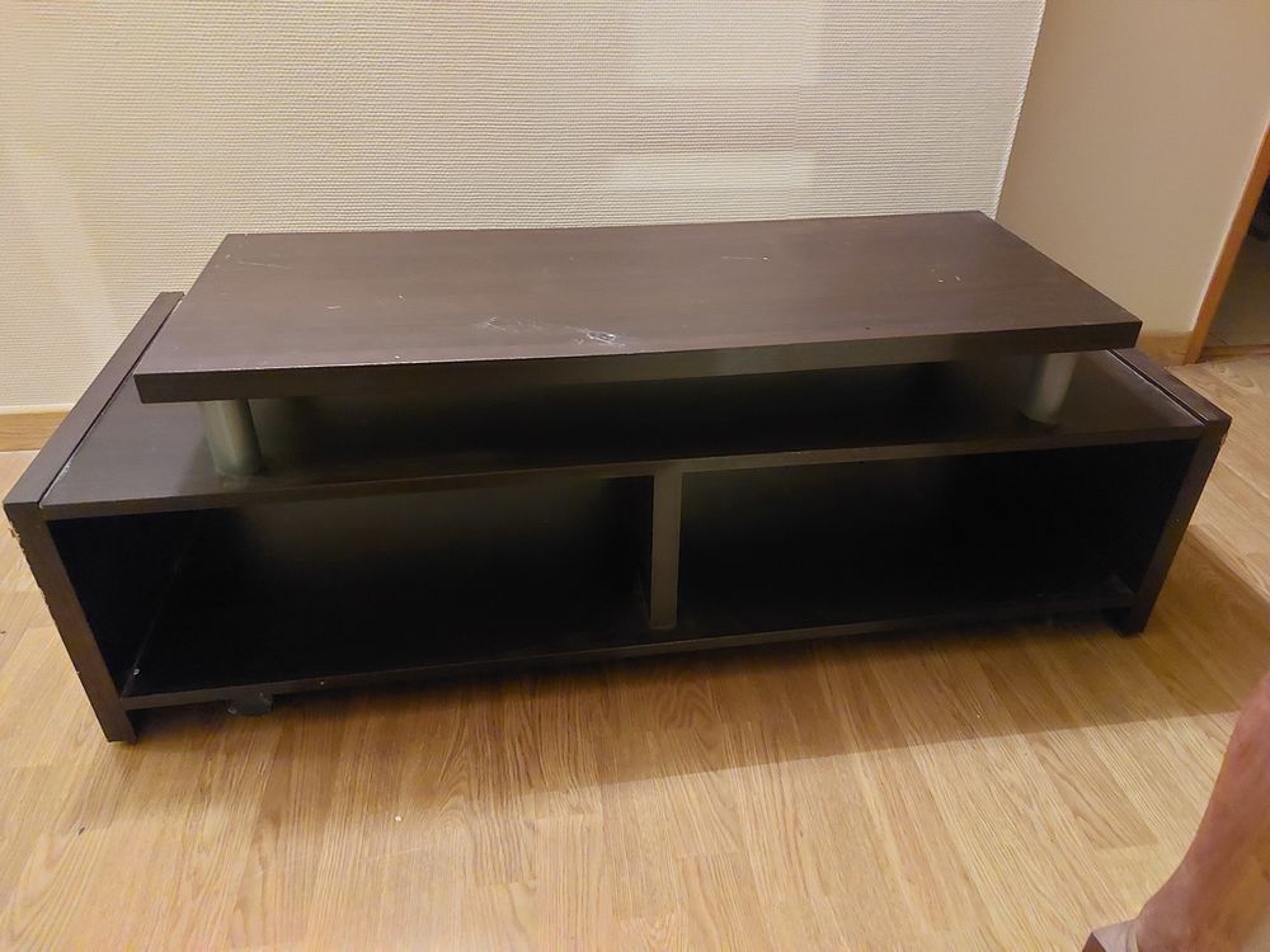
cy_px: 476
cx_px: 635
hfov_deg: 71.6
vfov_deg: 56.8
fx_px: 881
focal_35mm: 24
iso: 2000
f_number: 1.8
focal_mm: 5.23
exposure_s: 1/25
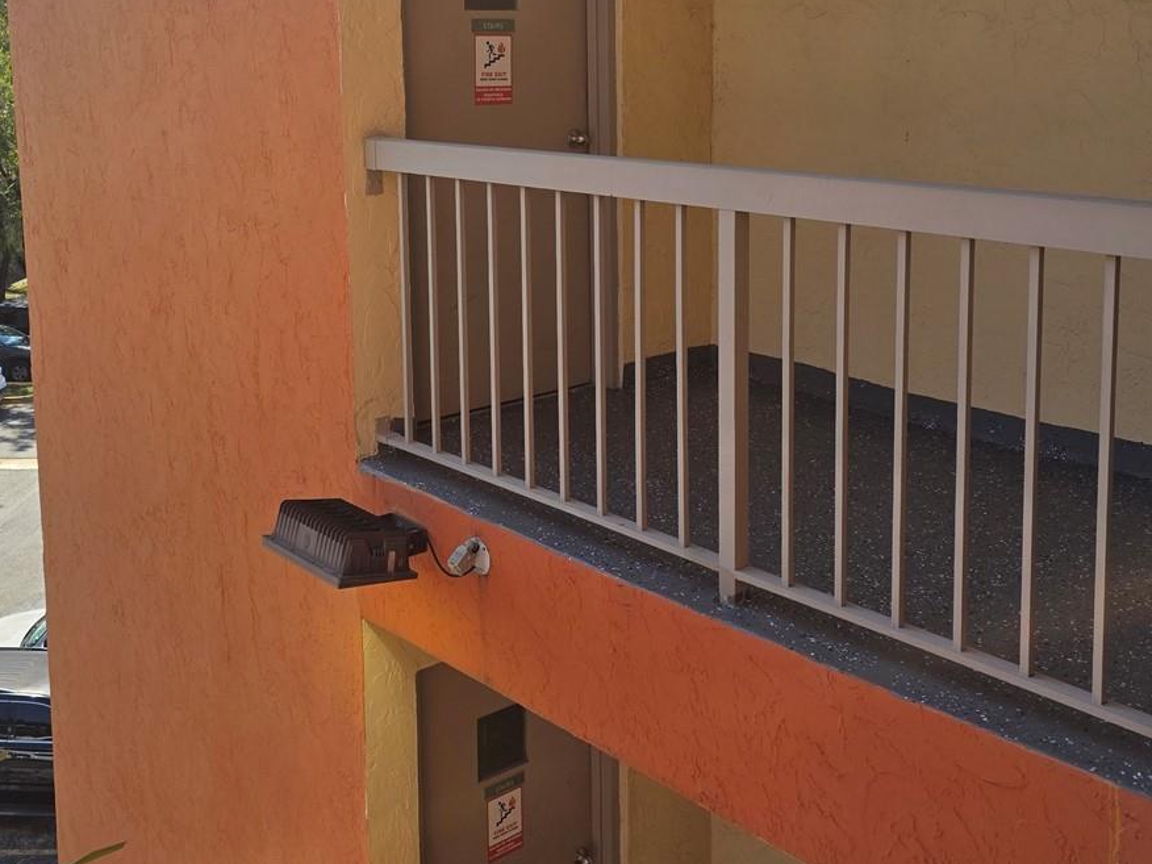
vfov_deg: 33.6
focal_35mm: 42
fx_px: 1398
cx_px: 501
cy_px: 209
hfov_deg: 44.7
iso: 80
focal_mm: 6.3
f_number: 1.7
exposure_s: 1/5608
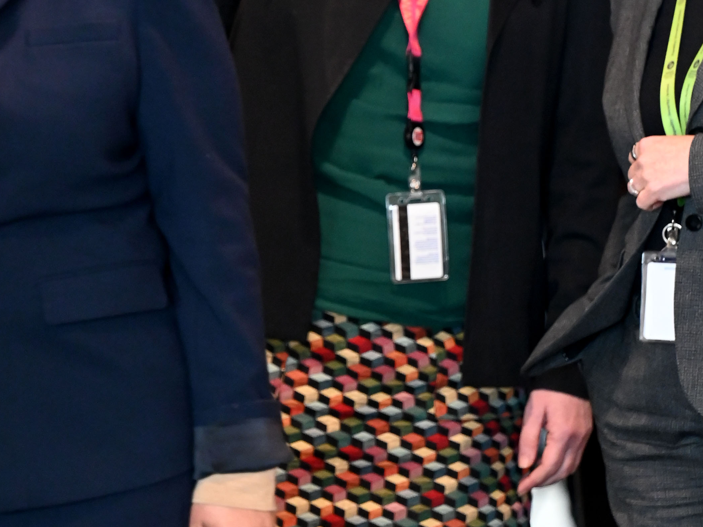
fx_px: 10074
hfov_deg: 4.0
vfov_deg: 3.0
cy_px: 226
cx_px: 306
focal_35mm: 496
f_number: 2.8
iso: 3600
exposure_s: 1/125
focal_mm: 180
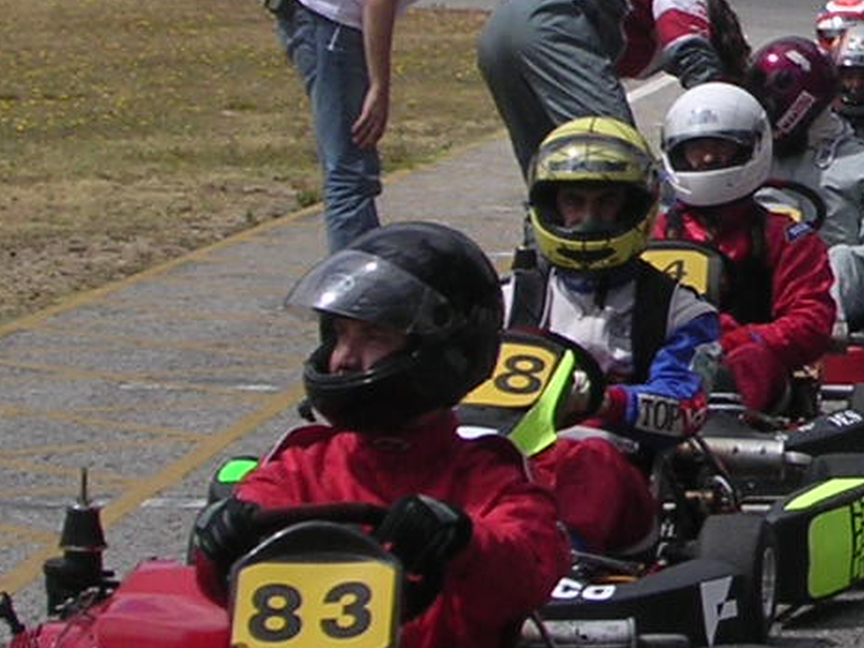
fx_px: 6242
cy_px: 275
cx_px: 1216
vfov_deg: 5.9
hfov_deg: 7.8
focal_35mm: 250
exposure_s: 1/1131
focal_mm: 10.9
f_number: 3.7
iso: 100
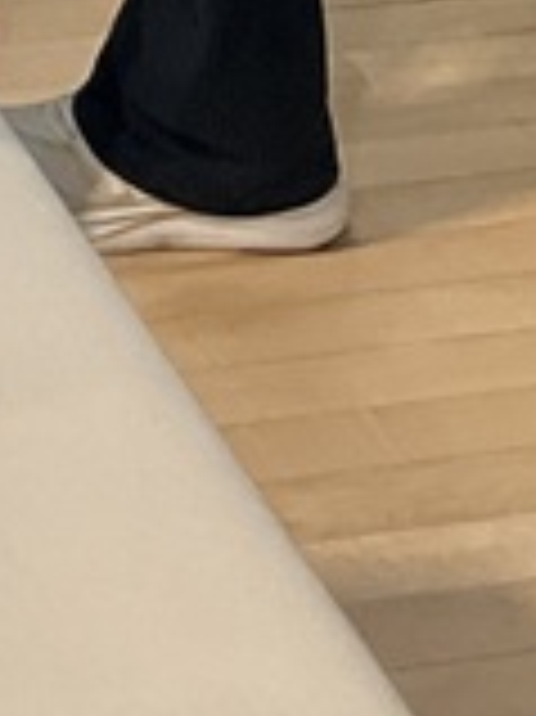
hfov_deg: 7.5
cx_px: -703
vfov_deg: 9.0
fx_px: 3866
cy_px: -1265
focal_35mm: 187
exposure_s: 1/62
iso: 64
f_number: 1.8
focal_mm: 3
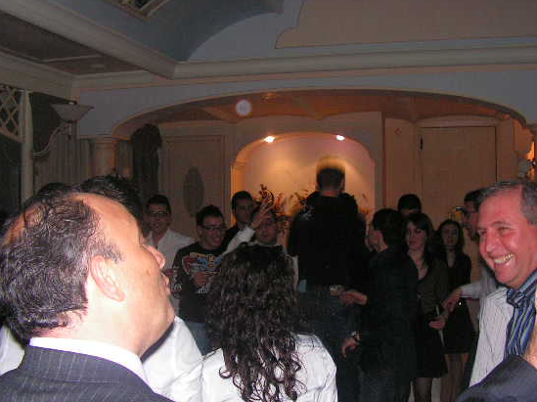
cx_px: 299
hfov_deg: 44.7
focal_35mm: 42
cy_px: 205
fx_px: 651
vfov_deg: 34.3
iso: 200
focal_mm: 6
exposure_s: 1/40
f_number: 3.2
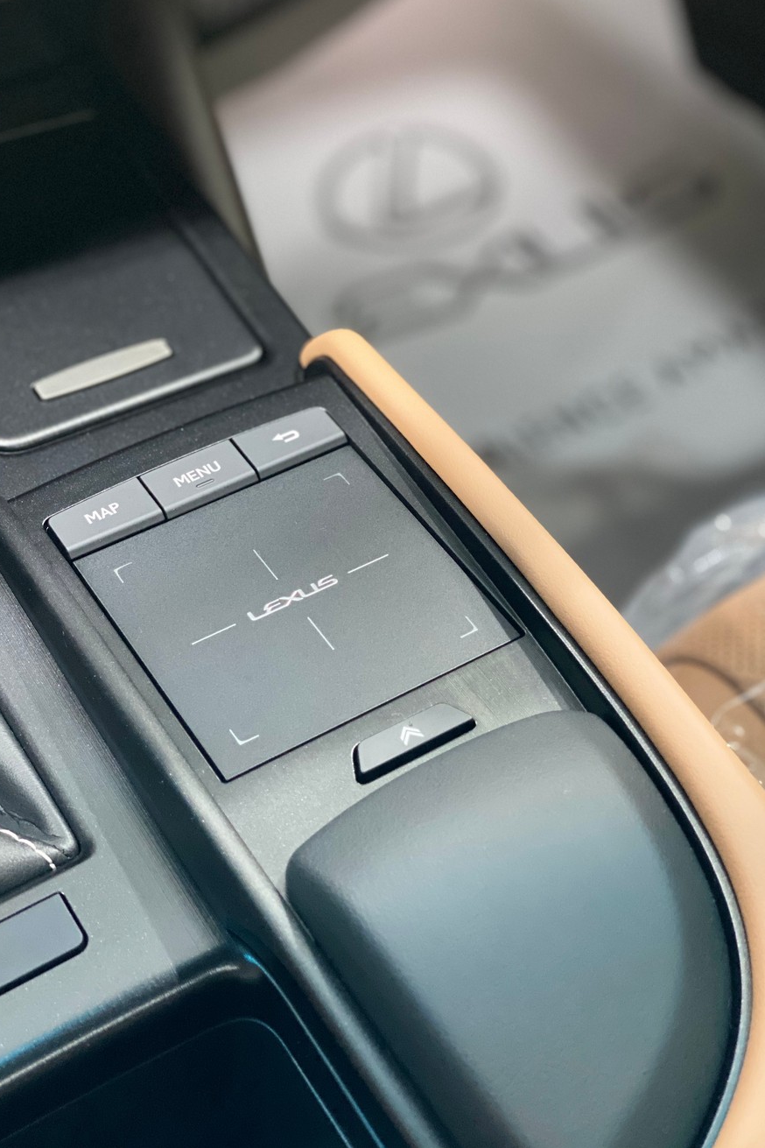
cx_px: 355
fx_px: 1753
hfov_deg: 24.6
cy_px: 566
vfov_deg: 36.2
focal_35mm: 55
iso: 400
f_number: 2
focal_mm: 6
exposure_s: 1/24
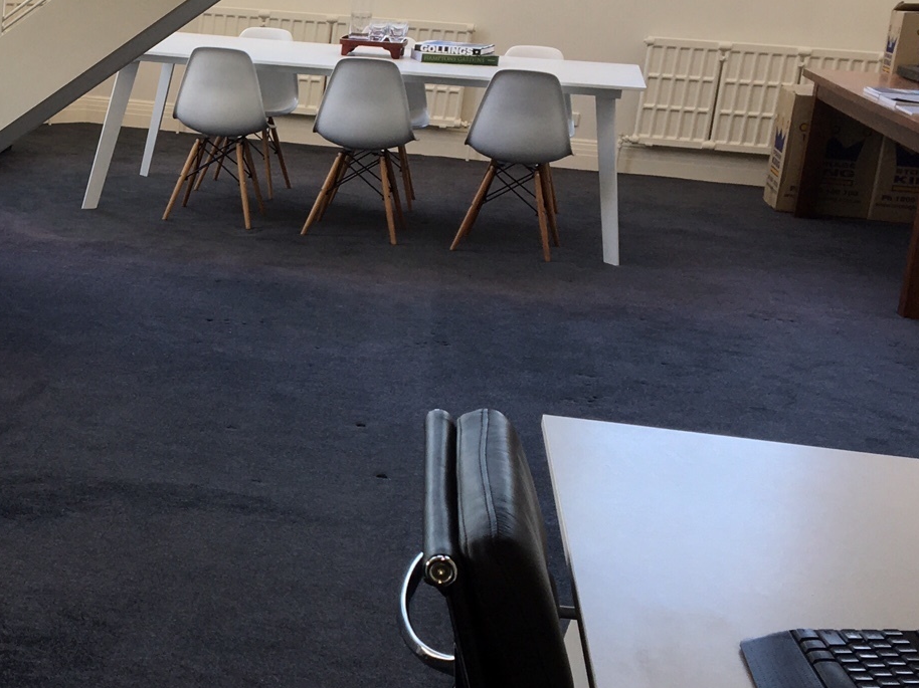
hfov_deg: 28.5
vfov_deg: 22.9
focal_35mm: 64
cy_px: 366
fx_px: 1699
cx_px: 6
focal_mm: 4.15
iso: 25
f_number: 2.2
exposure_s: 1/38
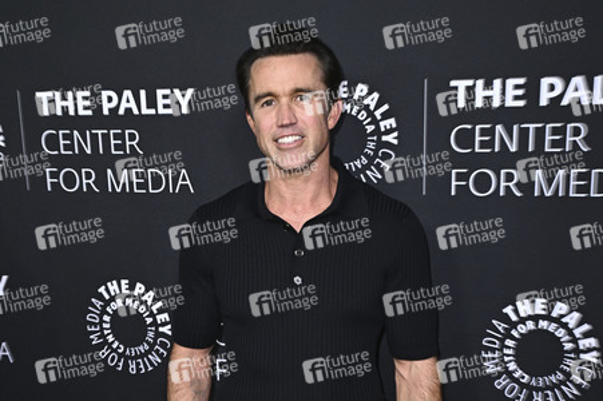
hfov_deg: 56.5
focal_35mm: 34
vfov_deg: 39.4
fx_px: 561
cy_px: 200
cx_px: 302
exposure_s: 1/200
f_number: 5.6
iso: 1250
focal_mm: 33.5
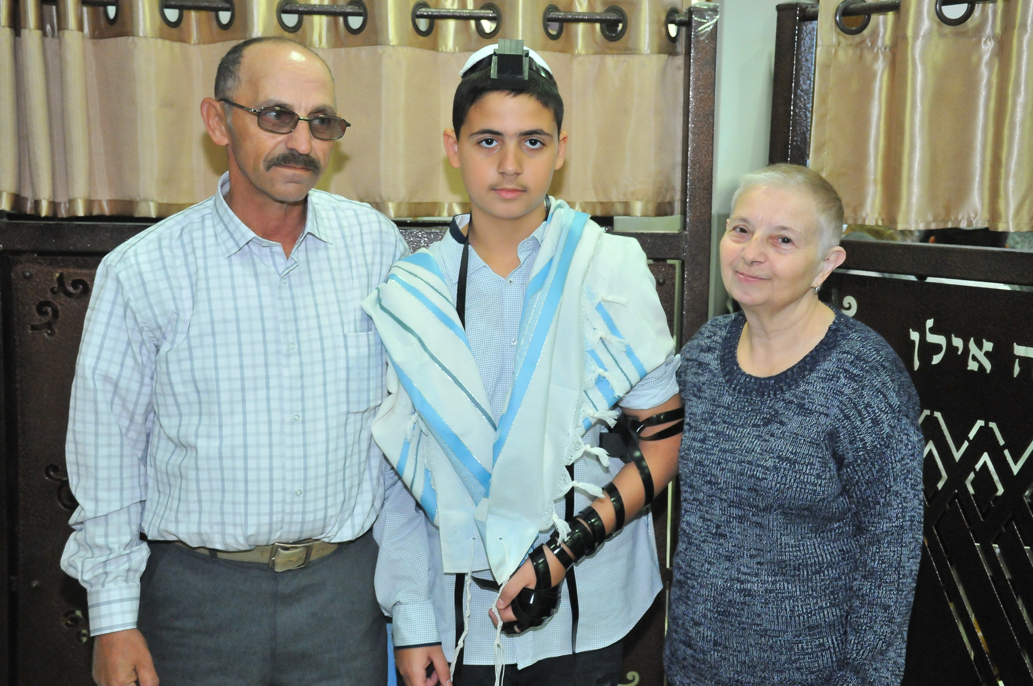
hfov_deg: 41.2
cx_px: 516
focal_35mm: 48
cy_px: 343
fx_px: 1376
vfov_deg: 28.0
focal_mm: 32
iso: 1600
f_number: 5.6
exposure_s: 1/80
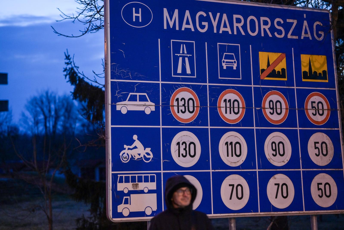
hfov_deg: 18.3
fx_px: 1070
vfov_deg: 12.2
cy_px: 115
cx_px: 172
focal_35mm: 112
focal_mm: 112
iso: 4000
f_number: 2.8
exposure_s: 1/80
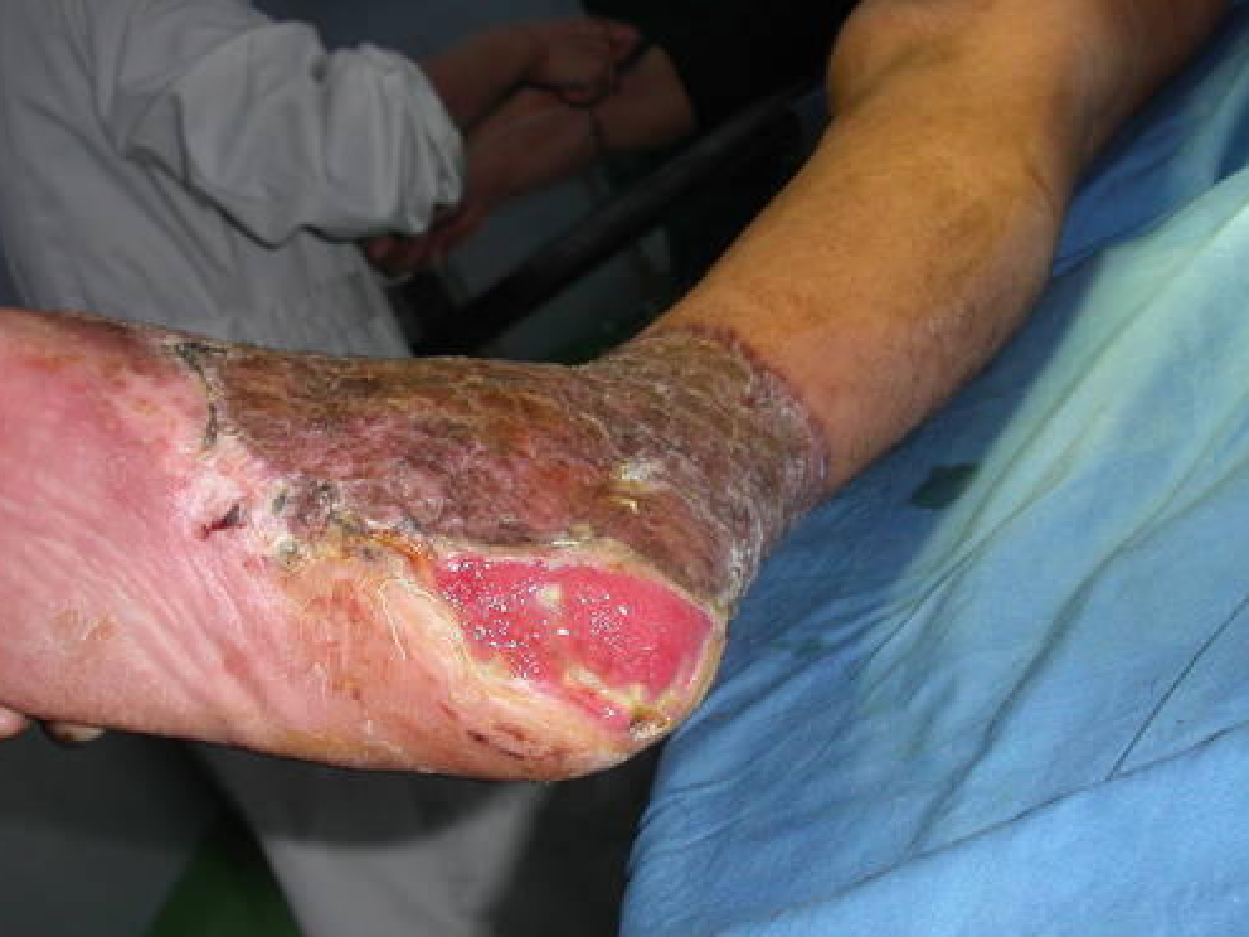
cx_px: 599
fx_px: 1660
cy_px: 562
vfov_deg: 31.4
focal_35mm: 46
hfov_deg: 41.2
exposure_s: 1/30
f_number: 2.8
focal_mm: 7.8
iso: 100
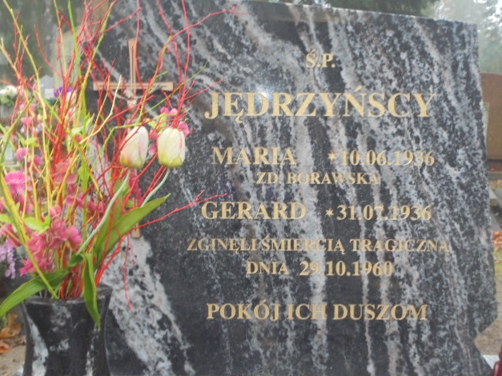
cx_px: 253
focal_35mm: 50
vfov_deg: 29.1
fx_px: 725
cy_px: 190
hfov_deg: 38.2
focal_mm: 8.9
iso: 400
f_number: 4.8
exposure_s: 1/20
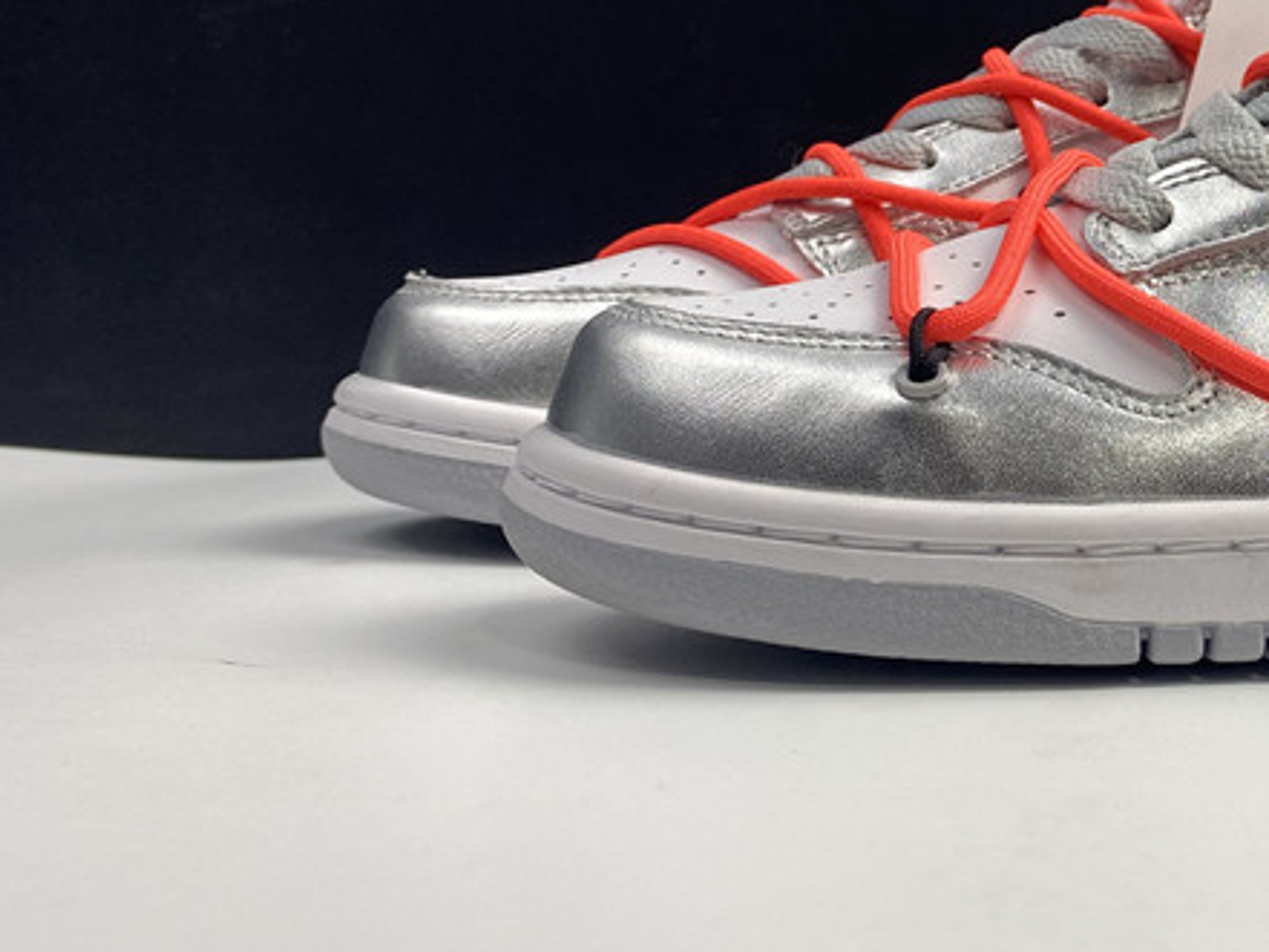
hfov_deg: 29.7
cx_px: 1361
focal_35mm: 59
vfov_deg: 24.7
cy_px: 348
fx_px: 2163
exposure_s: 1/100
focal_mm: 4.25
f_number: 1.8
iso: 40
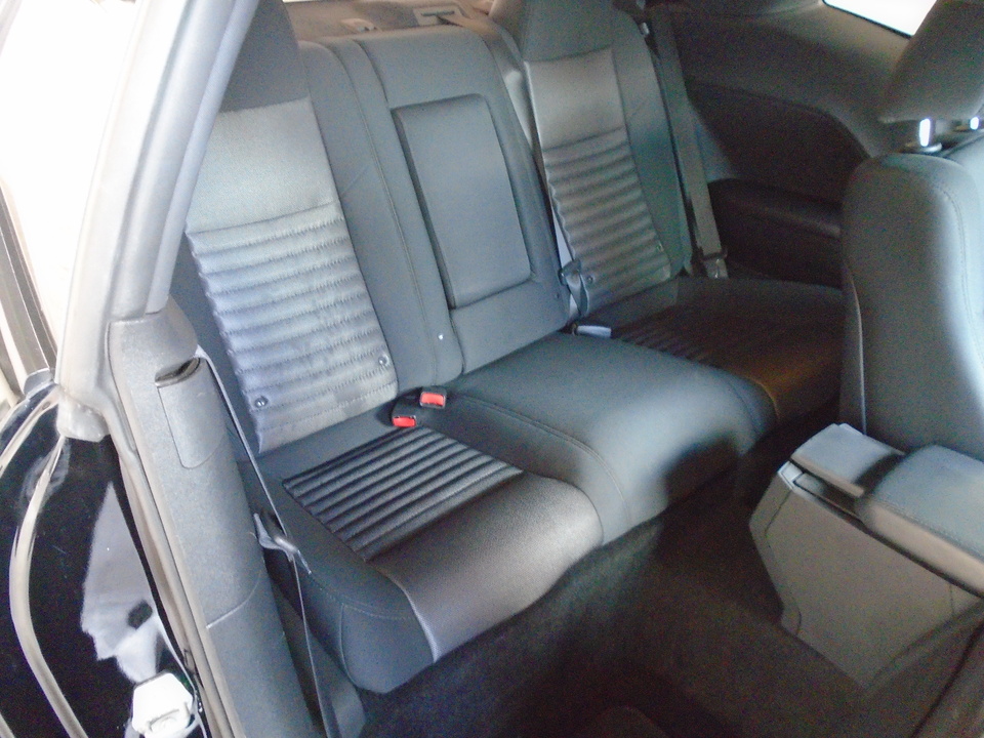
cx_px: 492
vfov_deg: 53.1
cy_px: 369
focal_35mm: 26
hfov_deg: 67.3
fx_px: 739
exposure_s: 1/20
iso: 800
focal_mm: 4.6
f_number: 3.2
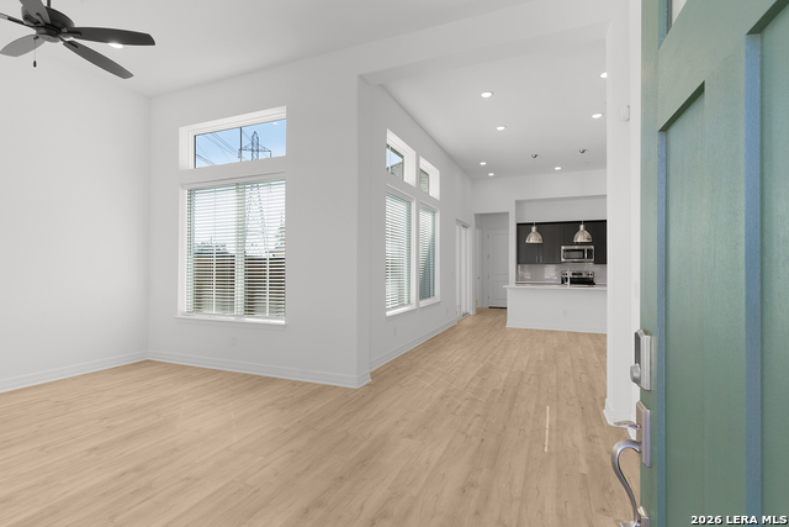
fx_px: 373
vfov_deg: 70.5
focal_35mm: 17
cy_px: 264
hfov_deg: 93.3
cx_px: 394
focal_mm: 17
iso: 100
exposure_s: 1/15
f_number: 9
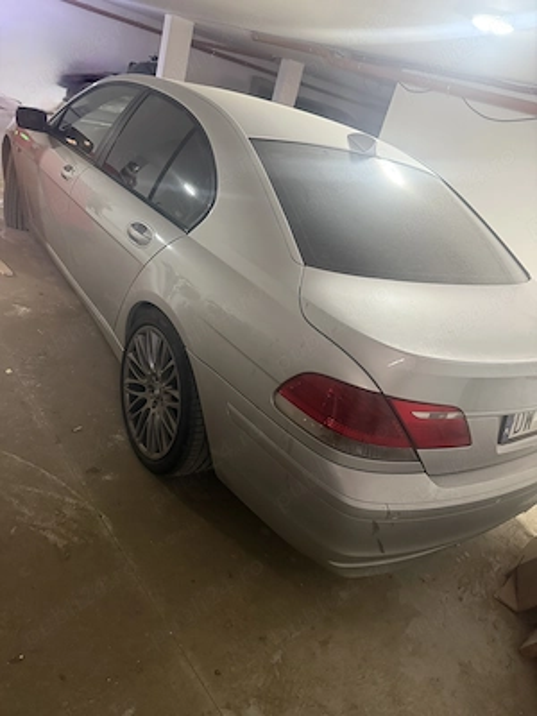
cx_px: 268
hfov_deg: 56.8
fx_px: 496
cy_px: 358
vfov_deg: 71.6
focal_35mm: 24
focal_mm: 6.76
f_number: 1.78
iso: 800
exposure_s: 1/33
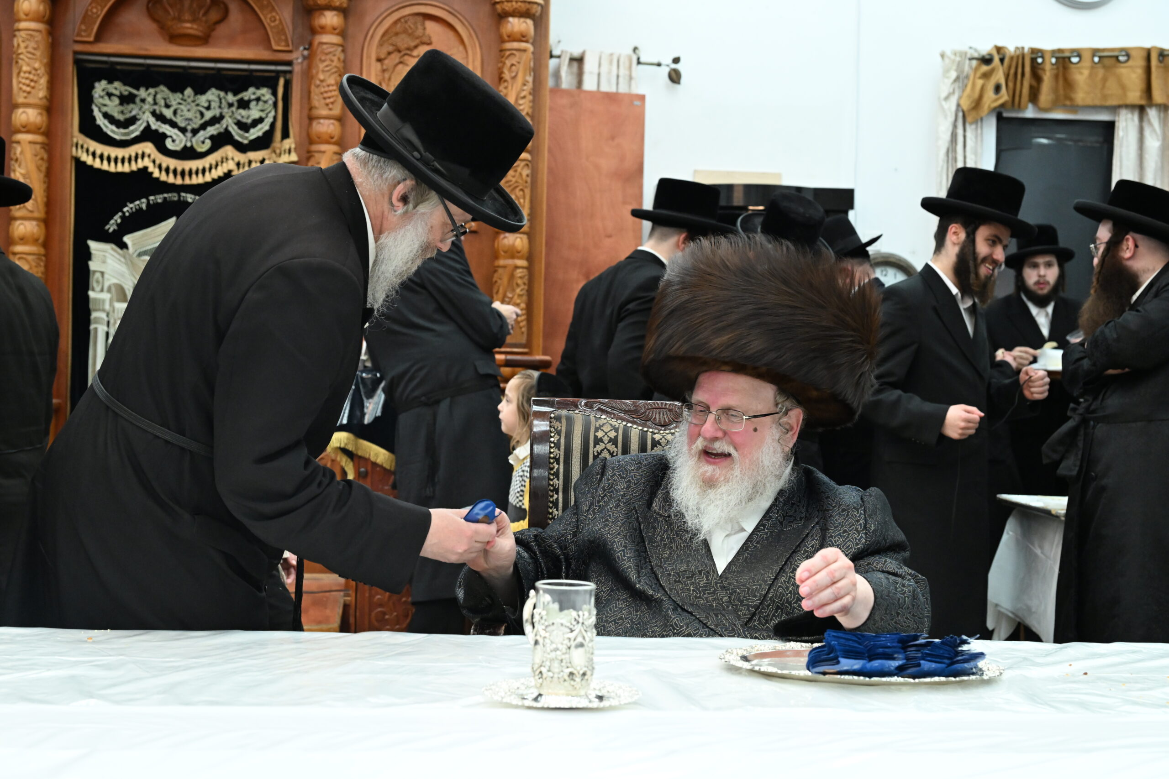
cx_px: 584
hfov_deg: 38.2
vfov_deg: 26.0
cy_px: 390
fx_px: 1689
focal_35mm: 52
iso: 3200
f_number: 5.6
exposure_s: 1/250
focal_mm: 52
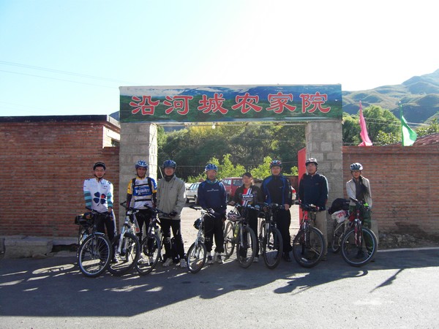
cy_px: 164
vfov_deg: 49.7
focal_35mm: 28
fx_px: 355
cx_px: 220
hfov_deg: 63.4
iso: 80
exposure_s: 1/125
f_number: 7.3
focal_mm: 6
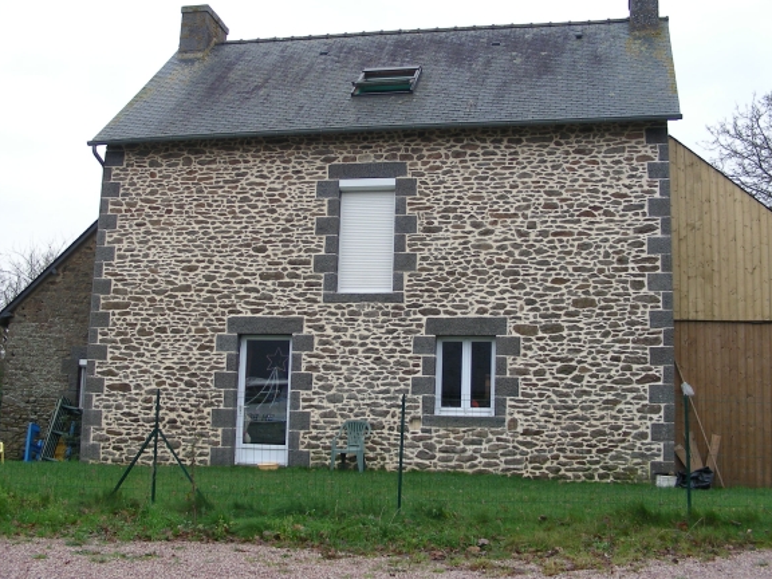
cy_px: 263
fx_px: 1004
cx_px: 370
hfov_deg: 42.1
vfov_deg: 32.2
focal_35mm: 45
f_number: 3.5
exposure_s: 1/62.6
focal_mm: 6.3
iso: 50
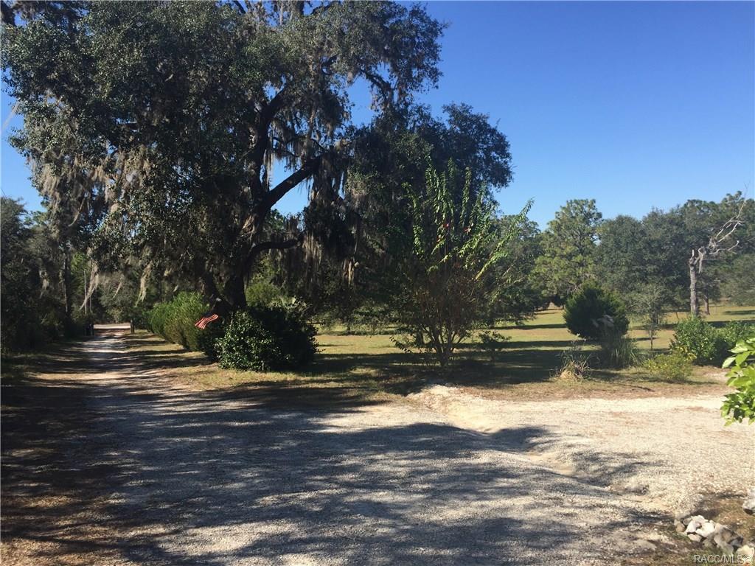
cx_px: 378
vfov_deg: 48.2
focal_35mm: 29
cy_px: 283
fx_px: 633
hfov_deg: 61.7
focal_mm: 4.15
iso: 32
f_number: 2.2
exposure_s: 1/1199
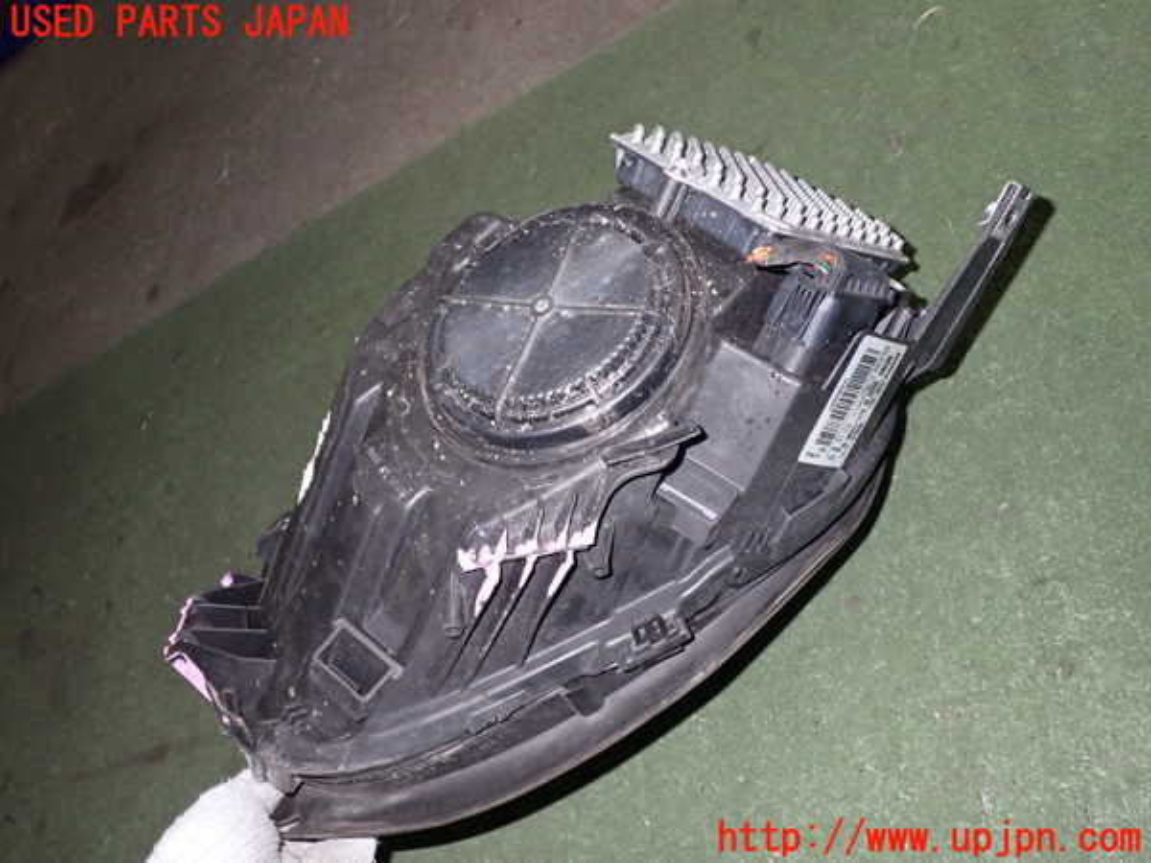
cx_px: 576
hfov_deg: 60.0
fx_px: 998
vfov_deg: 46.8
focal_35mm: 30
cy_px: 432
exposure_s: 1/30
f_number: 6.3
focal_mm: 5.4
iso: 500
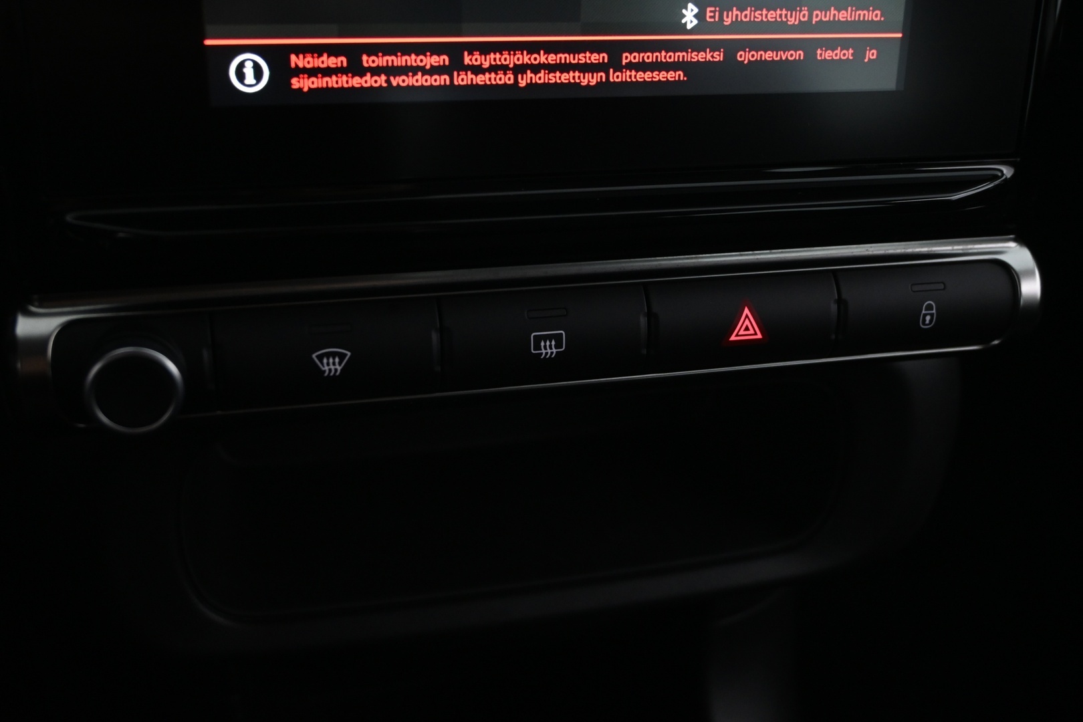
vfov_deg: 34.2
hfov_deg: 49.6
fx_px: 1173
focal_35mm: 39
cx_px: 542
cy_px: 361
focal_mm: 26
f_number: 4.5
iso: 1600
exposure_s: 1/20
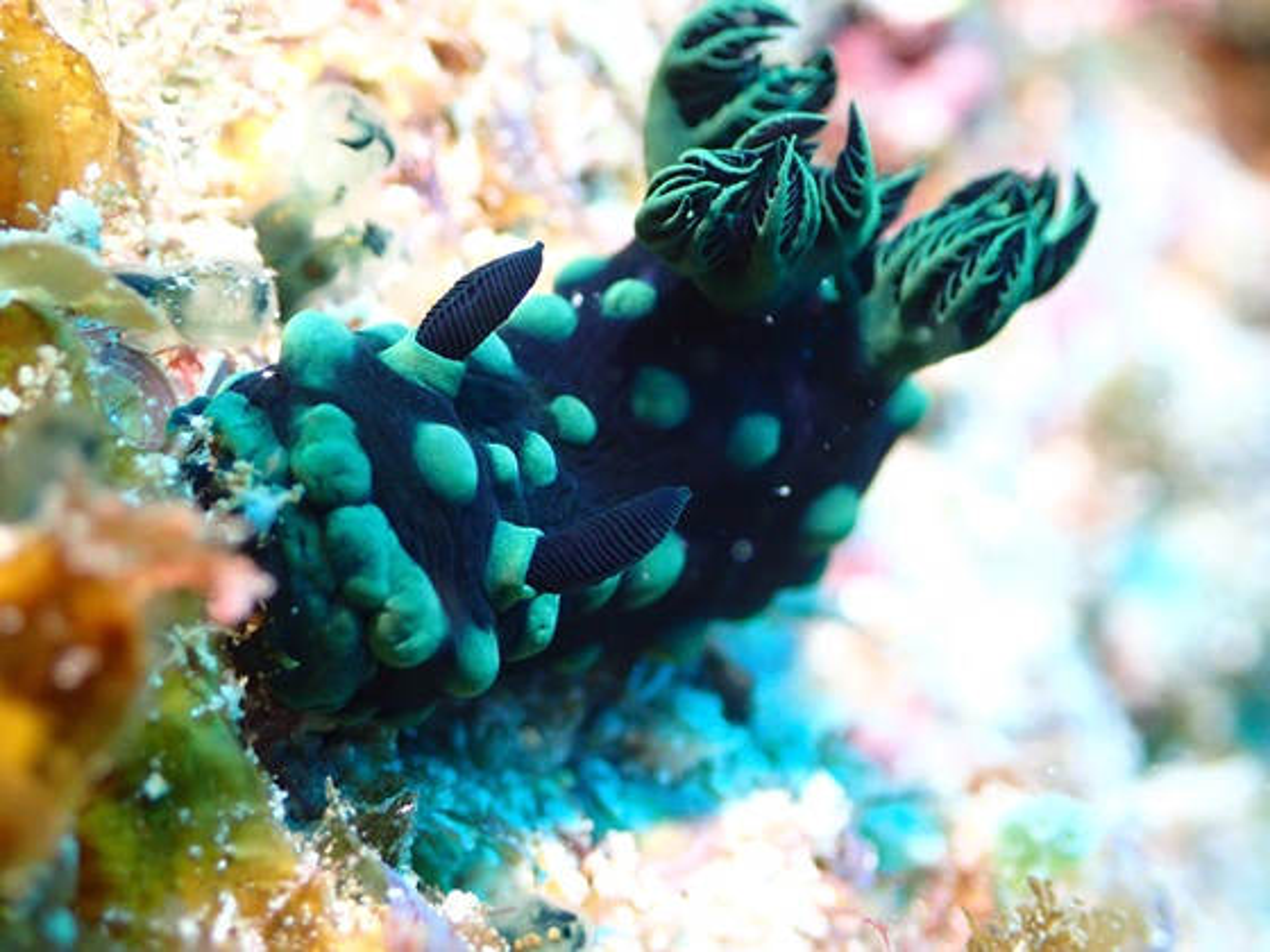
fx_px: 2825
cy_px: 476
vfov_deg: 19.1
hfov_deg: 25.3
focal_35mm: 77
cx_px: 635
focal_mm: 13.65
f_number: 4.1
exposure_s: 1/200
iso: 800
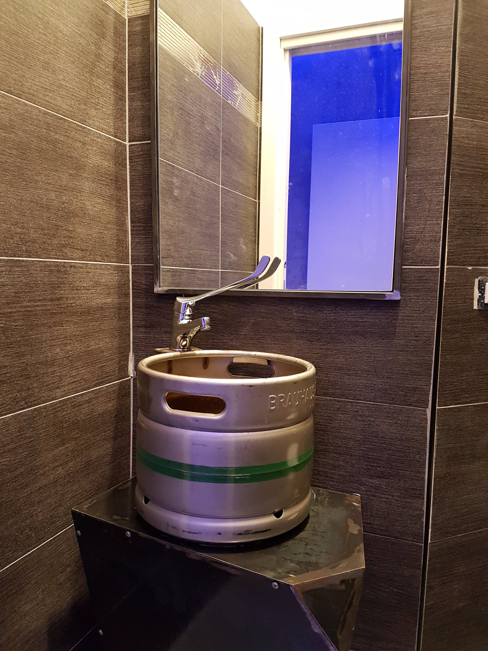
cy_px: 326
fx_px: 489
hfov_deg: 53.1
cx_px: 244
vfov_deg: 67.3
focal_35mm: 26
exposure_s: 1/17
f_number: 1.7
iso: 250
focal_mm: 4.2
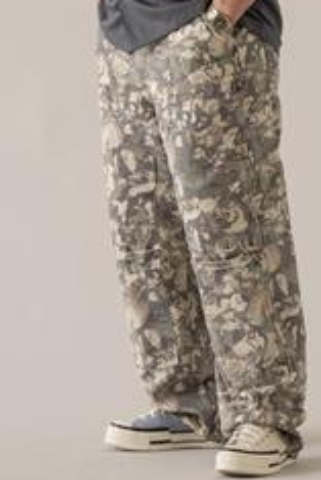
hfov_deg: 6.2
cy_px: 27
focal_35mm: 221
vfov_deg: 9.3
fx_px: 2951
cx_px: 204
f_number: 11
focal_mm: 112
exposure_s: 1/160
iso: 320
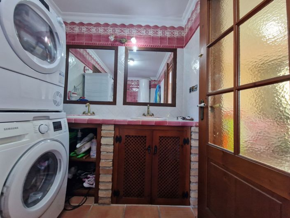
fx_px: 109
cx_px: 145
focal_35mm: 13
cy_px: 109
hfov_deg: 106.2
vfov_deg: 89.9
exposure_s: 1/50
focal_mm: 2.2
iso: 250
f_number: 2.2
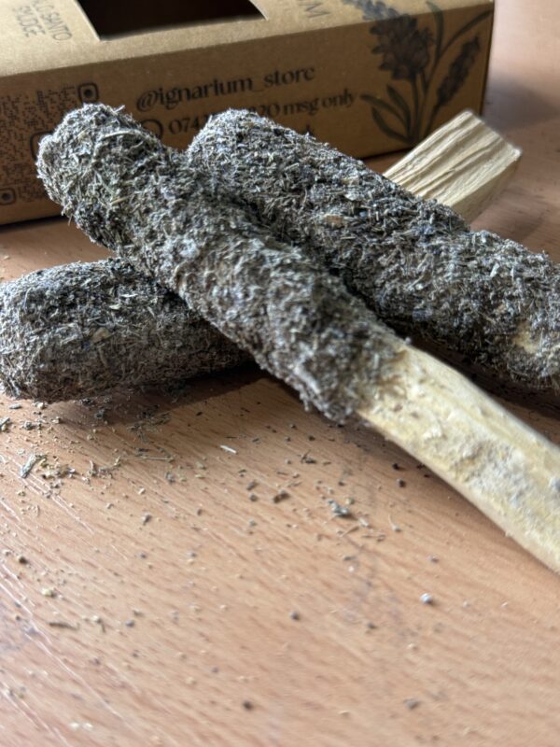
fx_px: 1035
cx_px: 280
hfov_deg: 30.3
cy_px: 374
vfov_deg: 39.7
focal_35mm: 48
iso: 100
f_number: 1.78
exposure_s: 1/50
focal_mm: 6.76
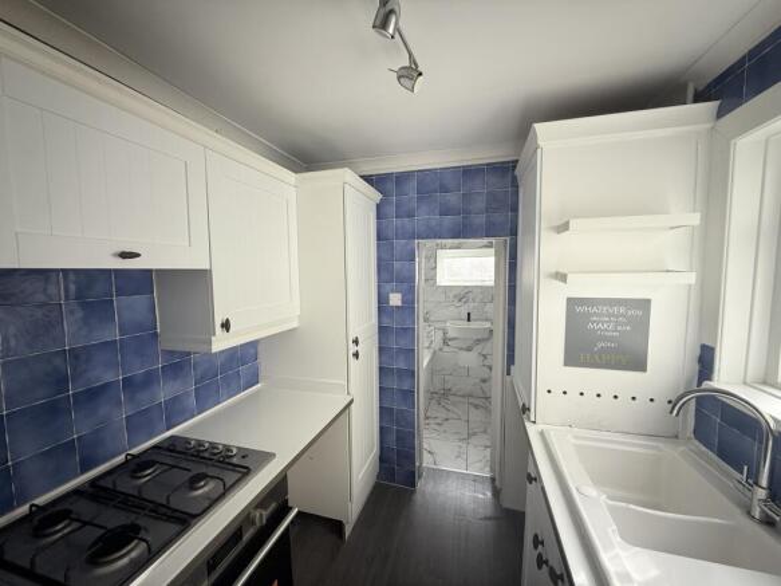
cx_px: 390
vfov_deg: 85.7
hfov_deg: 102.1
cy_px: 293
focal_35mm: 14
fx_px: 316
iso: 80
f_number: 2.2
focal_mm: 2.22
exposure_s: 1/99
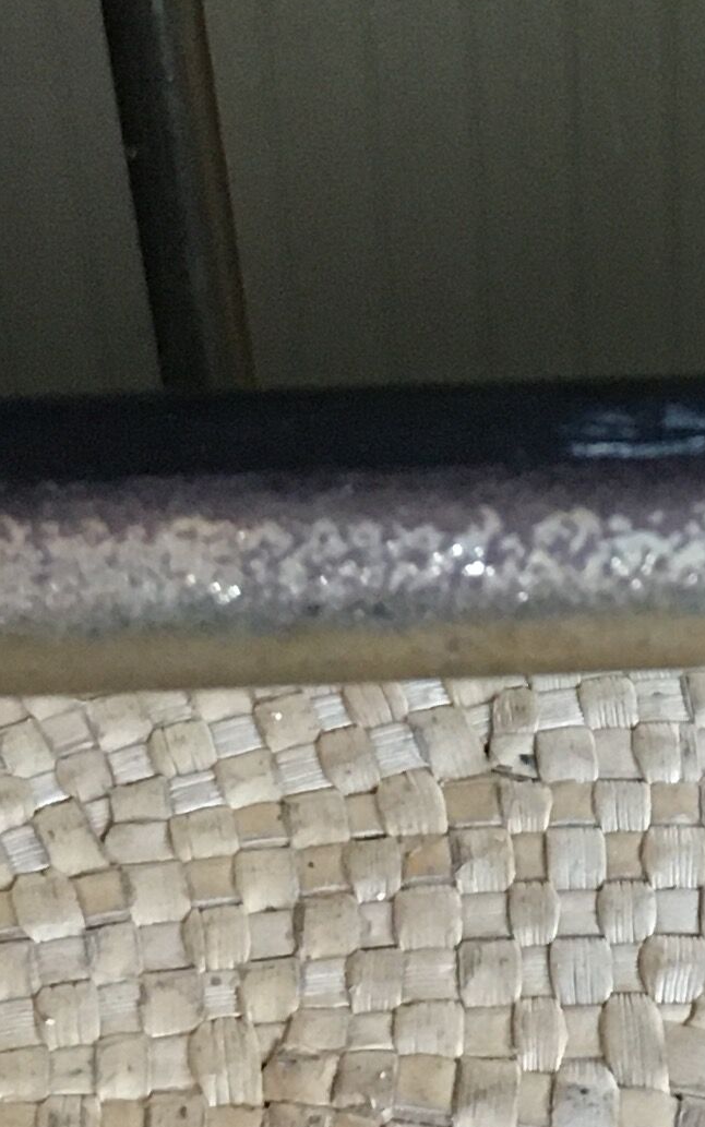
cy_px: 323
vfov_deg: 17.3
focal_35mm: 120
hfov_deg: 10.7
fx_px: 3687
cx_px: 863
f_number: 2.2
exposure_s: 1/17
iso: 200
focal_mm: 4.15
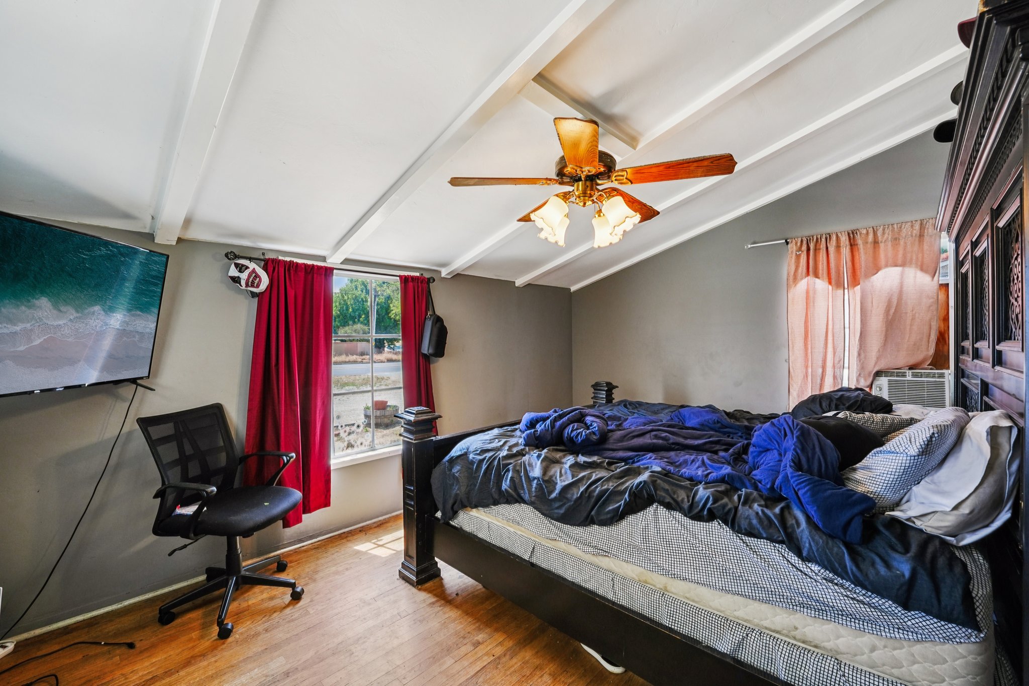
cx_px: 514
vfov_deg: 81.2
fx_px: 400
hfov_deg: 104.3
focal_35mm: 14
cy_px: 343
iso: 250
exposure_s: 1/60
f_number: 8
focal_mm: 14
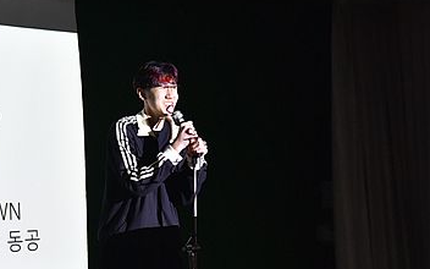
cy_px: 153
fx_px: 1195
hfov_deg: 20.1
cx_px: 60
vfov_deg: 12.8
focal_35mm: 102
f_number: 4.2
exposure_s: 1/125
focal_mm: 44
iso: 1800
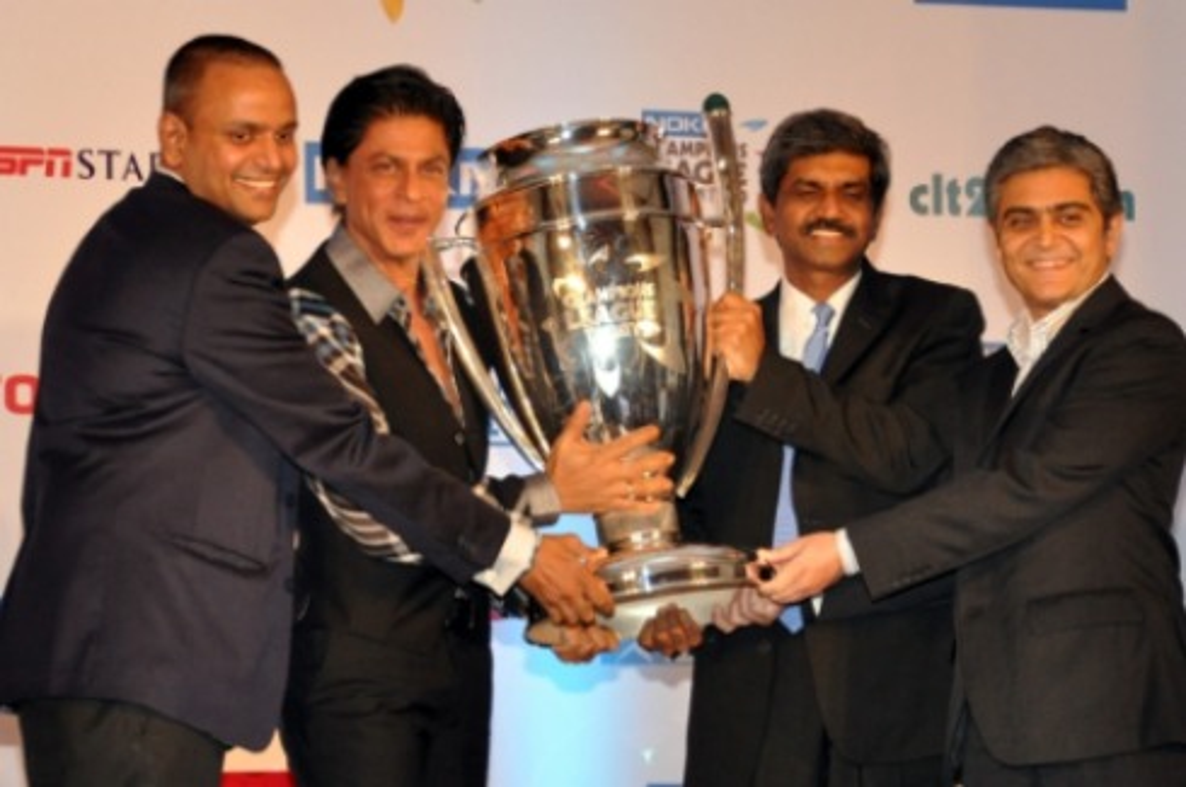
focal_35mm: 75
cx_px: 593
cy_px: 394
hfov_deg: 27.0
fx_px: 2467
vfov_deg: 18.1
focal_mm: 50
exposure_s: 1/125
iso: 800
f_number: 5.6
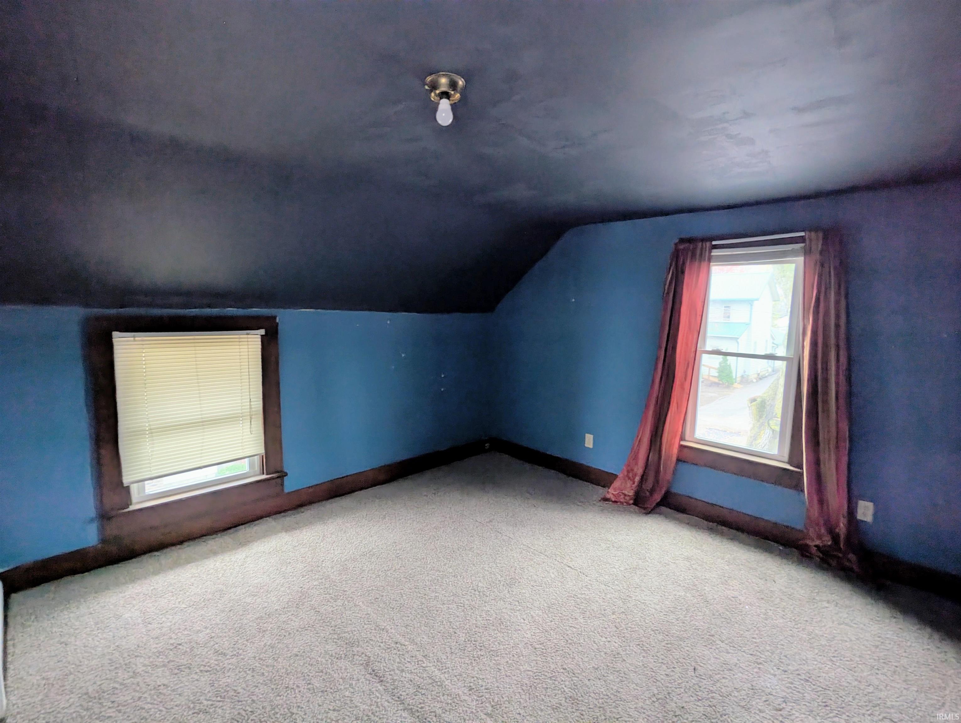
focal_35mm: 16
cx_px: 480
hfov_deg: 94.4
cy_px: 362
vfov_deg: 78.2
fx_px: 445
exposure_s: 1/16.9
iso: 194
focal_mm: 2.35
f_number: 2.2
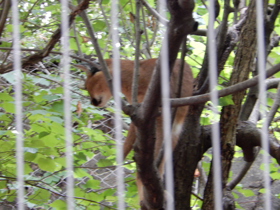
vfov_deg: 5.6
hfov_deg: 7.4
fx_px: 2160
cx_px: 140
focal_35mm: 267
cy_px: 105
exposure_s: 1/15
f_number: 5.9
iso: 560
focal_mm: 47.8
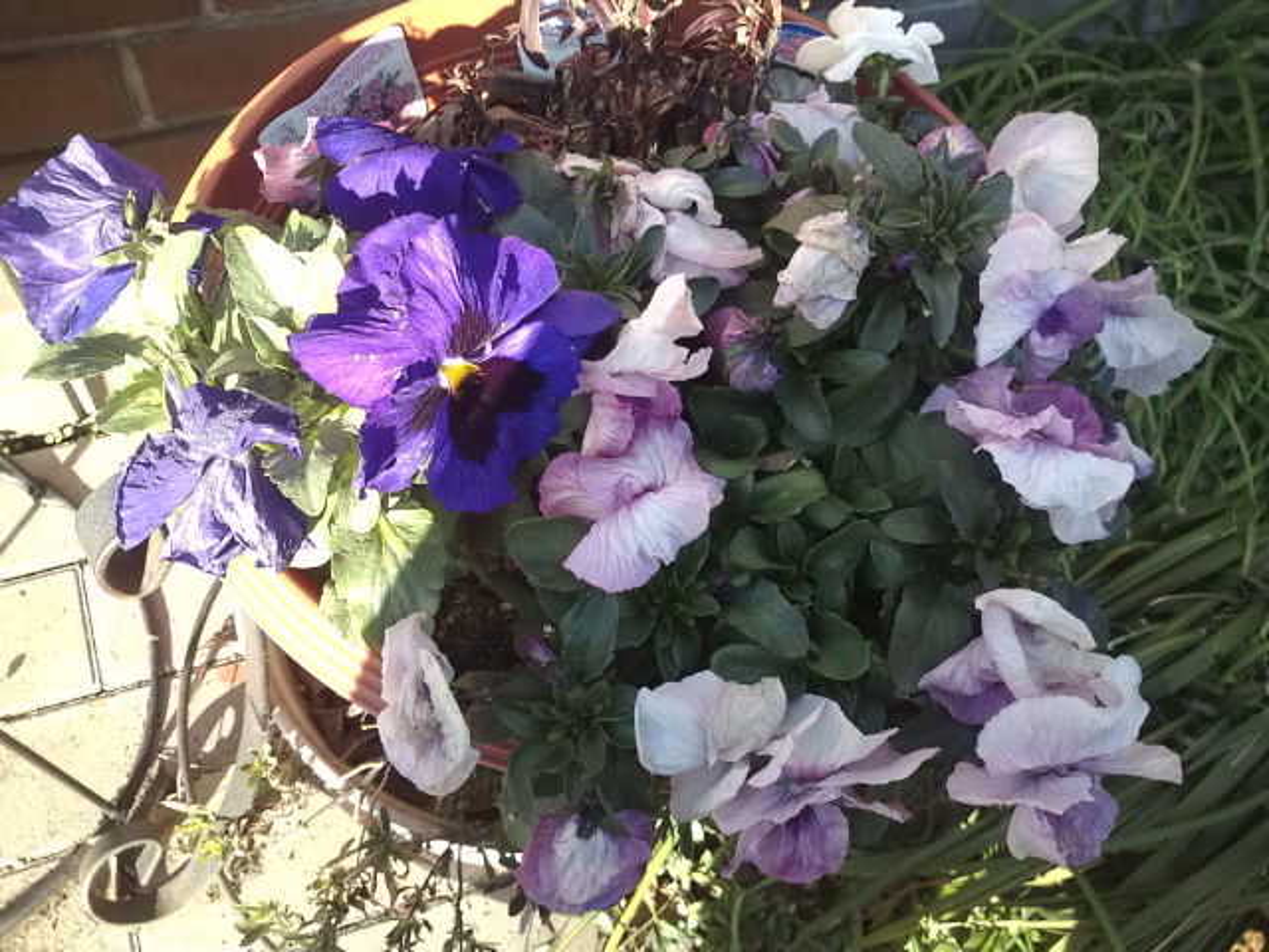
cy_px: 476
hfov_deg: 56.8
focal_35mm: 32
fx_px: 1173
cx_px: 634
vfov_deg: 44.2
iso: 64
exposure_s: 1/140
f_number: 2.8
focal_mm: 3.3
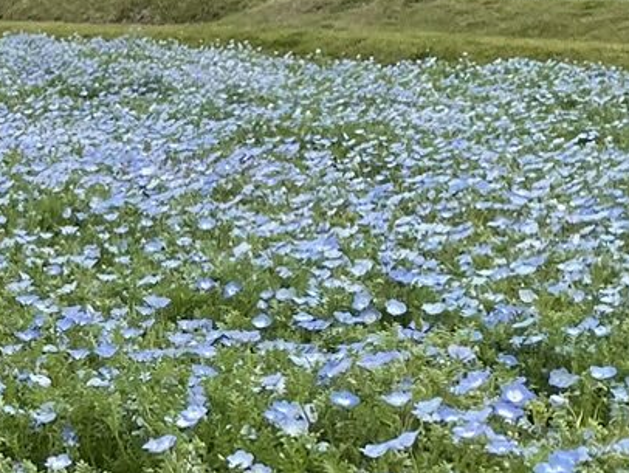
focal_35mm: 131
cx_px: -418
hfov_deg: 13.8
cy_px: 138
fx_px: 2382
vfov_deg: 11.3
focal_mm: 4.2
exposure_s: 1/1855
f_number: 1.6
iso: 32
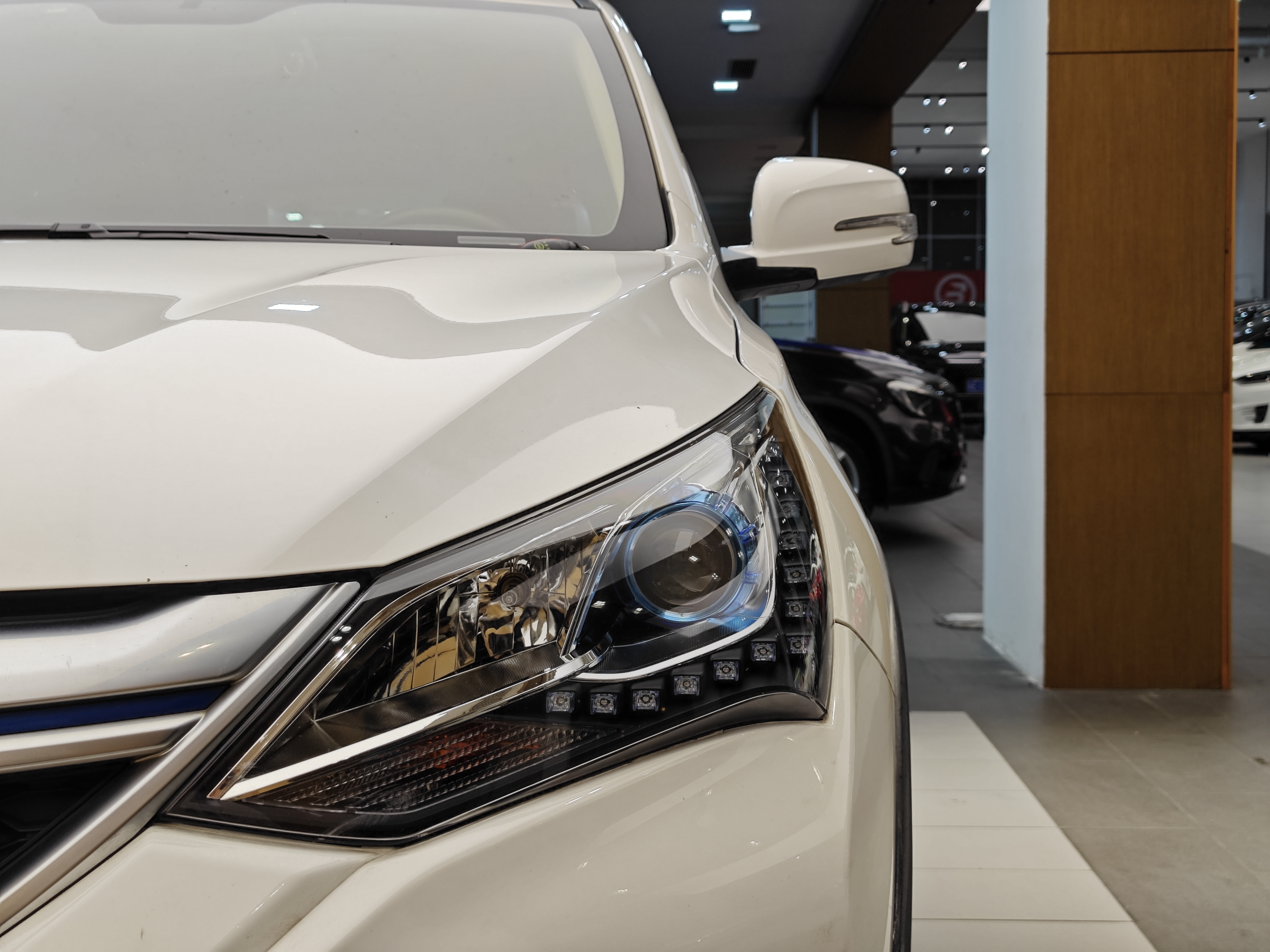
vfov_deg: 31.5
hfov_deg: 41.2
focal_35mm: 46
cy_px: 476
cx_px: 635
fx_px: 1688
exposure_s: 1/100
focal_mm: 8.7
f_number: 1.9
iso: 80
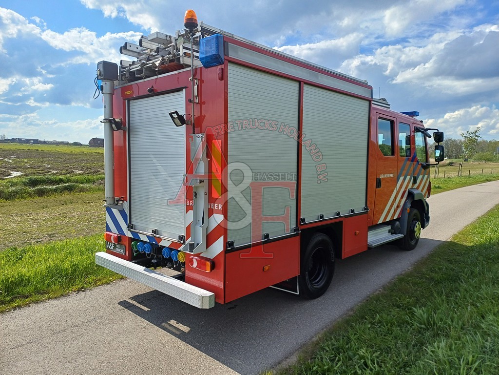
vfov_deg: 54.9
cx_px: 250
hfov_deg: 69.4
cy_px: 188
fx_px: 360
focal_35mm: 25
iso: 50
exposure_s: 1/1095
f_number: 1.8
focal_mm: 4.65
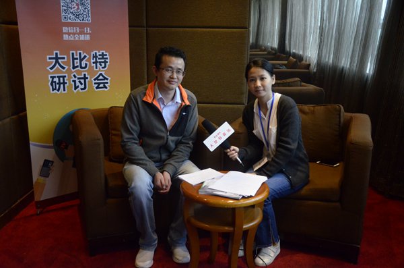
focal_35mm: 39
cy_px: 134
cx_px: 202
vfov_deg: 34.0
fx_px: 437
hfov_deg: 49.7
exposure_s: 1/100
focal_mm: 26
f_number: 3.8
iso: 3200
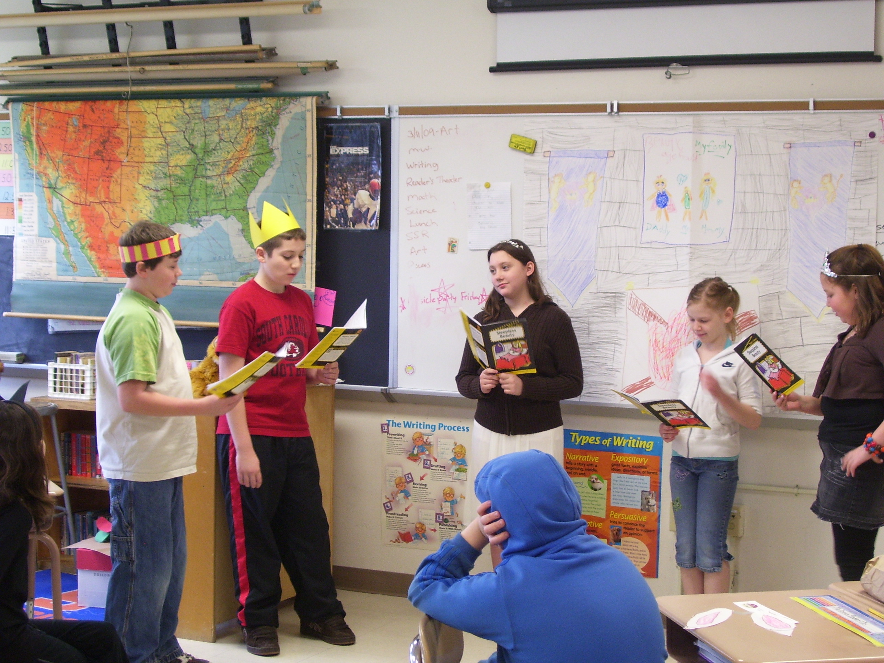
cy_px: 332
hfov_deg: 27.8
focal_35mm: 70
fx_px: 1788
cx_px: 442
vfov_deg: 21.0
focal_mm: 11.6
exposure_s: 1/20
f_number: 4
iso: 160
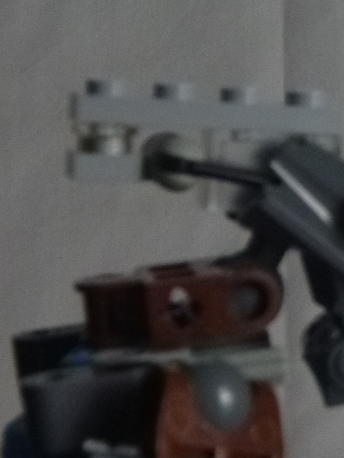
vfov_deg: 11.8
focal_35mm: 167
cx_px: 304
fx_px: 2213
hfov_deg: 8.9
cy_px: 243
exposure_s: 1/8
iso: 400
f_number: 5.4
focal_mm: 11.9
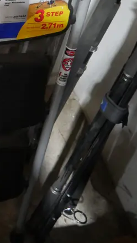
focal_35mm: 76
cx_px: -24
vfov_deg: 25.8
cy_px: -23
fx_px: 491
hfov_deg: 15.4
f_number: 3.6
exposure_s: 1/60
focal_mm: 15
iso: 1250
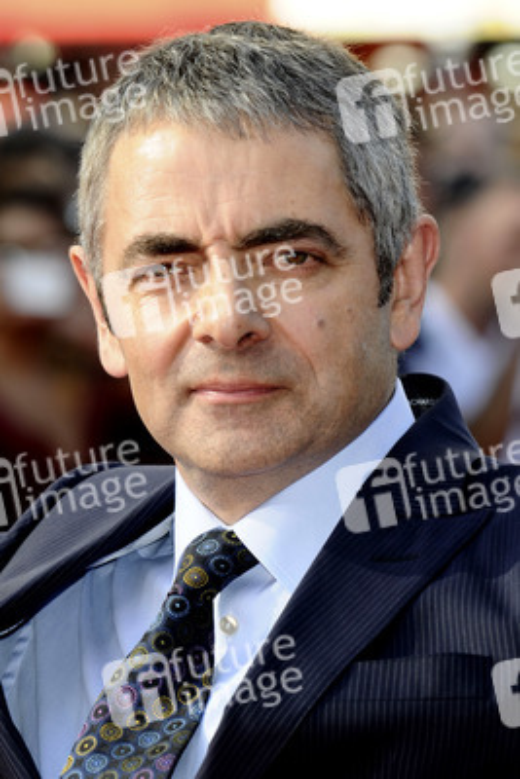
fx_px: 5357
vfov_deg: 8.3
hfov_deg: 5.6
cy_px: 390
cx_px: 260
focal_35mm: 248
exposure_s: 1/250
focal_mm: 165
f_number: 5.6
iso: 200
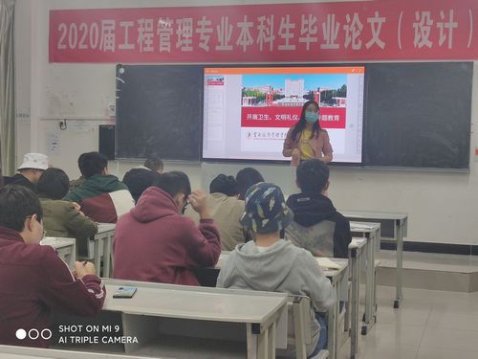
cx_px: 239
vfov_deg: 27.5
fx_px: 732
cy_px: 180
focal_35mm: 53
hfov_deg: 36.2
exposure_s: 1/100
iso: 177
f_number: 1.75
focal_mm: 4.75
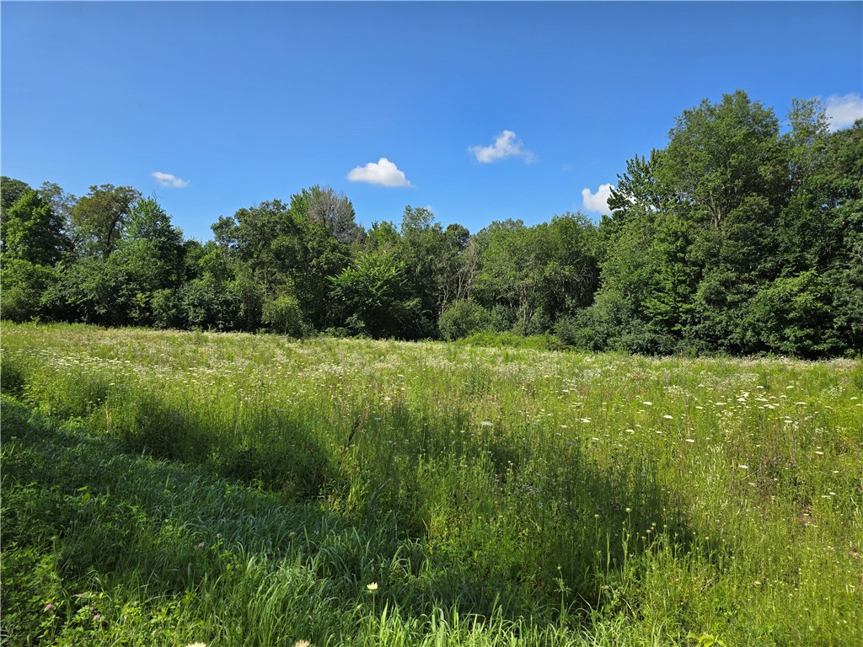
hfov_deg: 73.9
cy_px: 324
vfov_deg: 58.9
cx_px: 432
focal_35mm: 23
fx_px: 573
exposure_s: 1/640
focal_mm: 6.3
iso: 12
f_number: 1.7
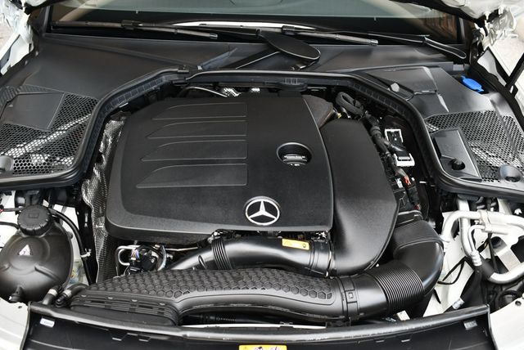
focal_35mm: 36
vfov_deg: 36.9
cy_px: 175
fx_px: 524
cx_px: 262
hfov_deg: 53.1
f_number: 3.5
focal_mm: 18
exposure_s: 1/250
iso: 500
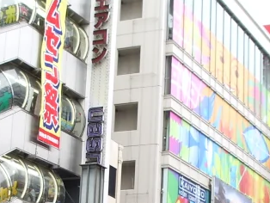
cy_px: 216
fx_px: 835
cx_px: 138
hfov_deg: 18.4
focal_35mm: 107
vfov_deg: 13.6
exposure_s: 1/100
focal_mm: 5.8
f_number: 4.3
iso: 50
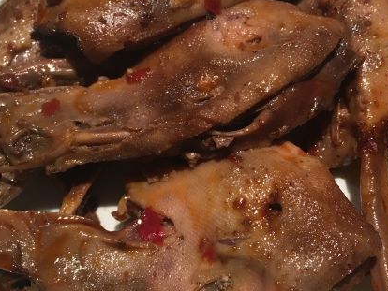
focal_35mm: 49
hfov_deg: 38.8
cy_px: 162
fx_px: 550
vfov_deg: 29.7
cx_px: 218
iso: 40
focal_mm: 4.15
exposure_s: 1/33
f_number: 2.2
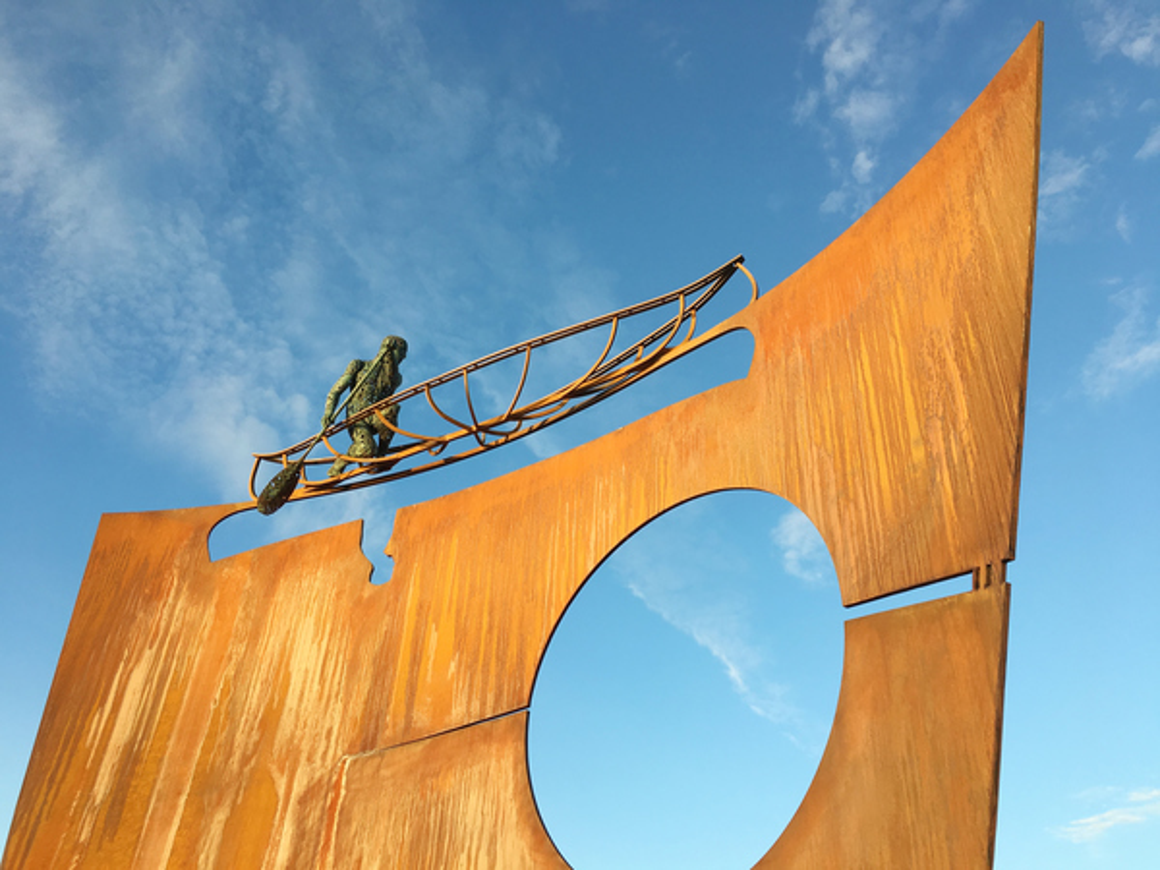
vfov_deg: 48.2
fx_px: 972
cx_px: 580
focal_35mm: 29
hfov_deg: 61.7
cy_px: 435
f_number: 2.2
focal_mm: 4.15
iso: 25
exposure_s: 1/478
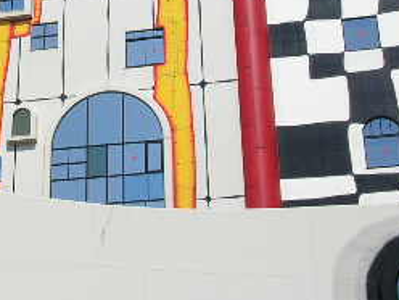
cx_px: -16
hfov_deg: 19.4
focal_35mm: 98
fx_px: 1130
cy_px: -50
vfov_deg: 14.6
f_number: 5.6
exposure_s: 1/1000
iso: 100
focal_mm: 7.8
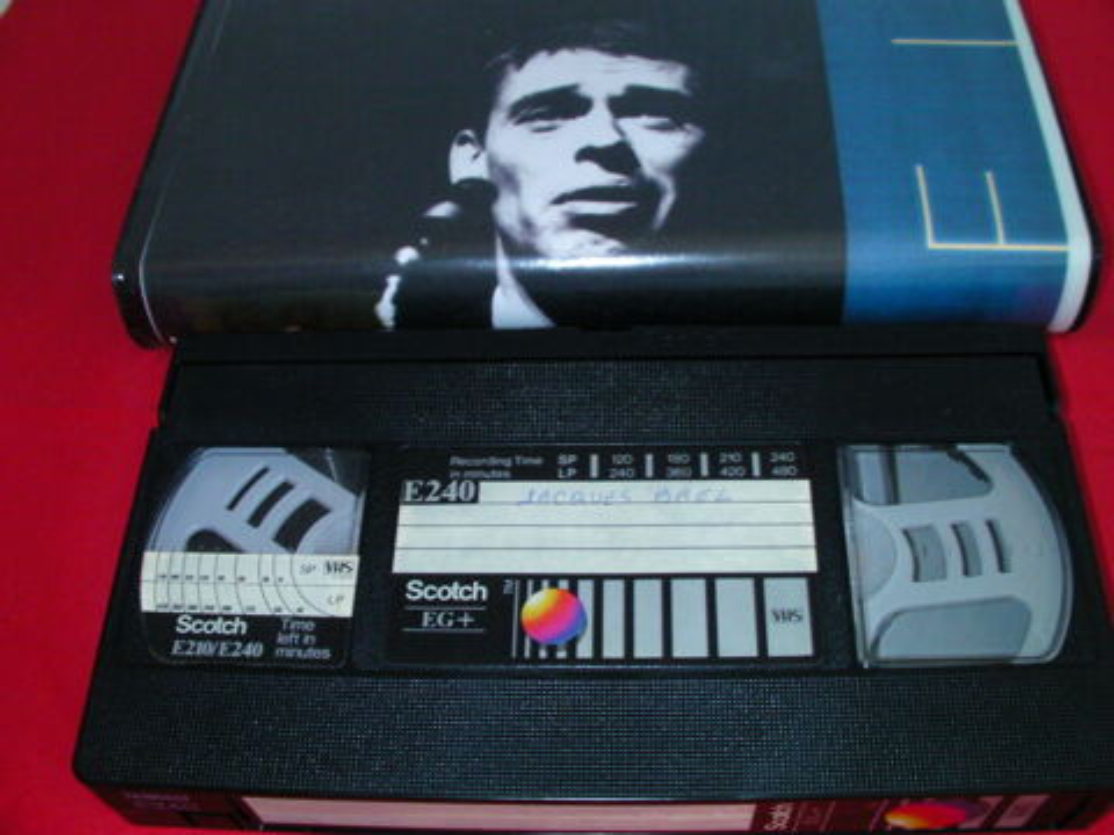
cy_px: 418
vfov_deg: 37.7
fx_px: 1223
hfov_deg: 49.0
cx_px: 557
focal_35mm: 38
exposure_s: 1/30
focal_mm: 6.3
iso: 200
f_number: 5.6
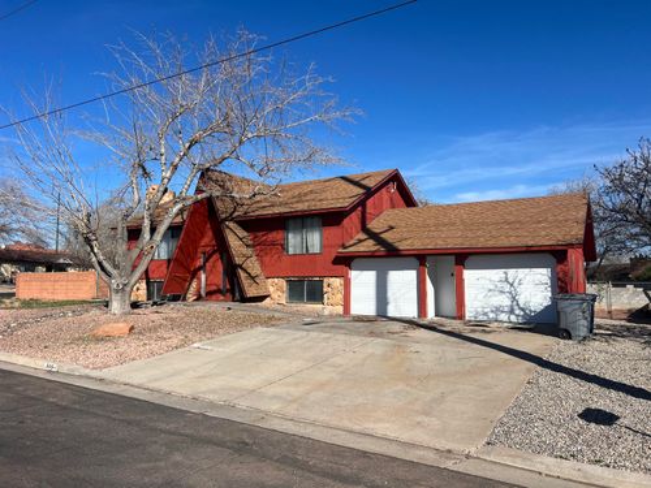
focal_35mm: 26
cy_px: 244
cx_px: 326
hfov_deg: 67.3
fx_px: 489
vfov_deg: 53.1
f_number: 1.5
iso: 50
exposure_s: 1/5882
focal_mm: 5.7
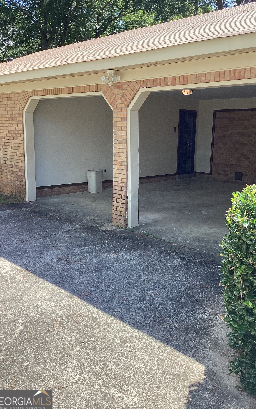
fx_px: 368
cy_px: 205
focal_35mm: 33
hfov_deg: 38.3
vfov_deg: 58.1
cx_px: 145
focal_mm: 3.3
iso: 25
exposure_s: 1/248
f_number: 2.4
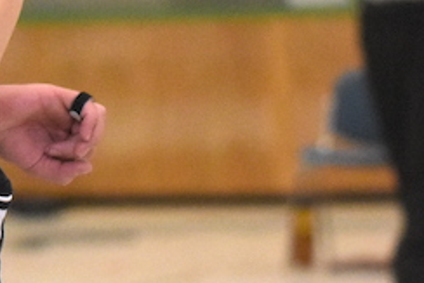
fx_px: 5927
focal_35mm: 503
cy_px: -88
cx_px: -158
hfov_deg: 4.1
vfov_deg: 2.7
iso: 4000
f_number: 2.8
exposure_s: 1/1000
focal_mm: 80
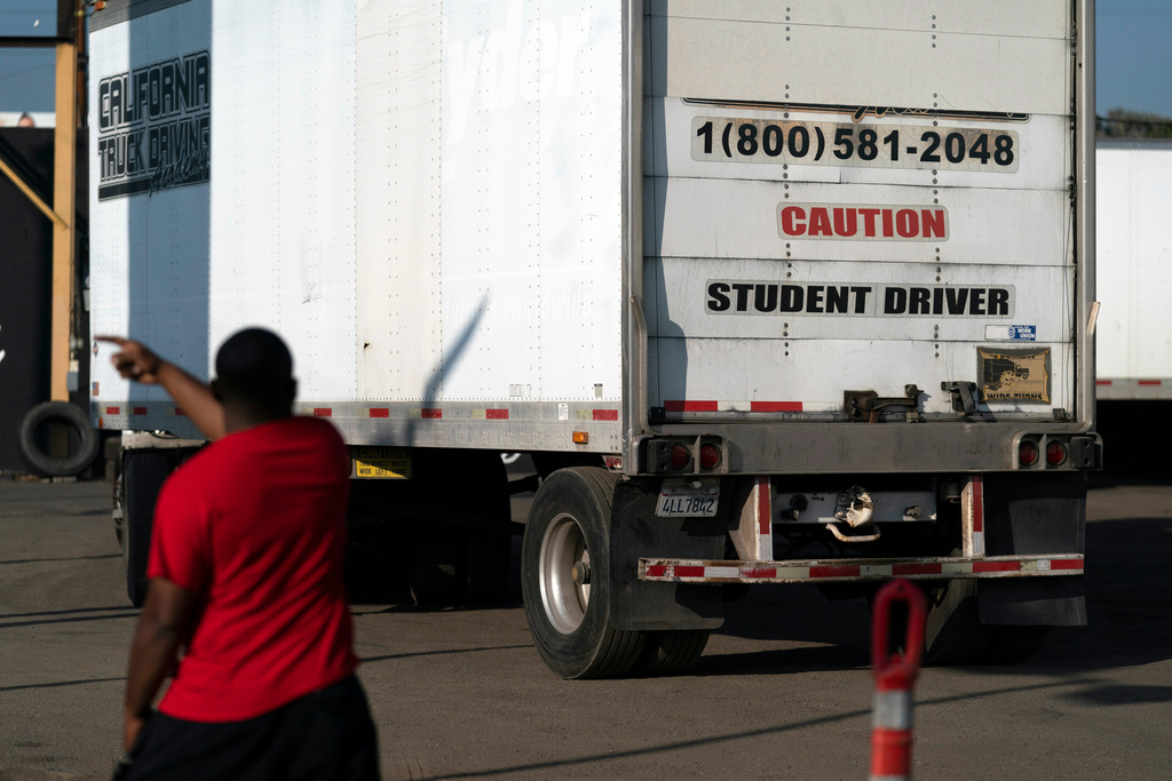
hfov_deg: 20.0
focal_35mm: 102
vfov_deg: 13.4
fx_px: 3321
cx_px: 586
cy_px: 390
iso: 250
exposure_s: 1/12800
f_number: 2.8
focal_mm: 102
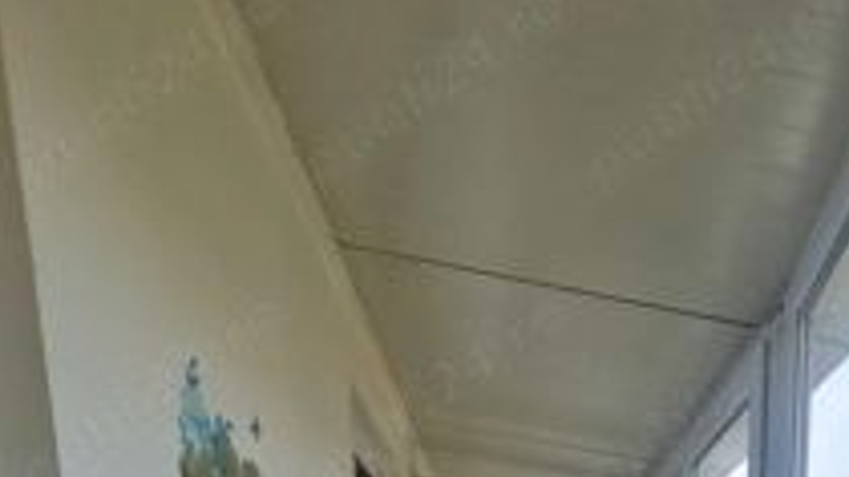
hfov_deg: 67.7
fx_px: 608
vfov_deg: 25.9
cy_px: 772
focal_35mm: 27
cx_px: 574
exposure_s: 1/417
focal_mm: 1.74
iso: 50
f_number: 2.2
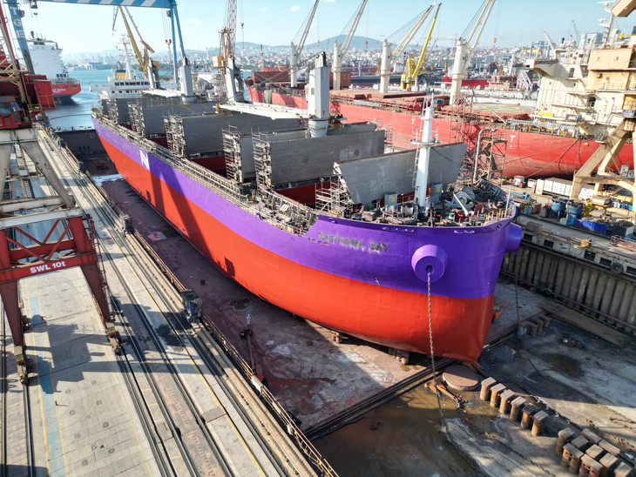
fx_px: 441
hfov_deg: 71.6
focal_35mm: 24
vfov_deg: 56.8
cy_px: 238
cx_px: 318
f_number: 1.7
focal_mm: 6.72
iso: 110
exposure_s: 1/1250
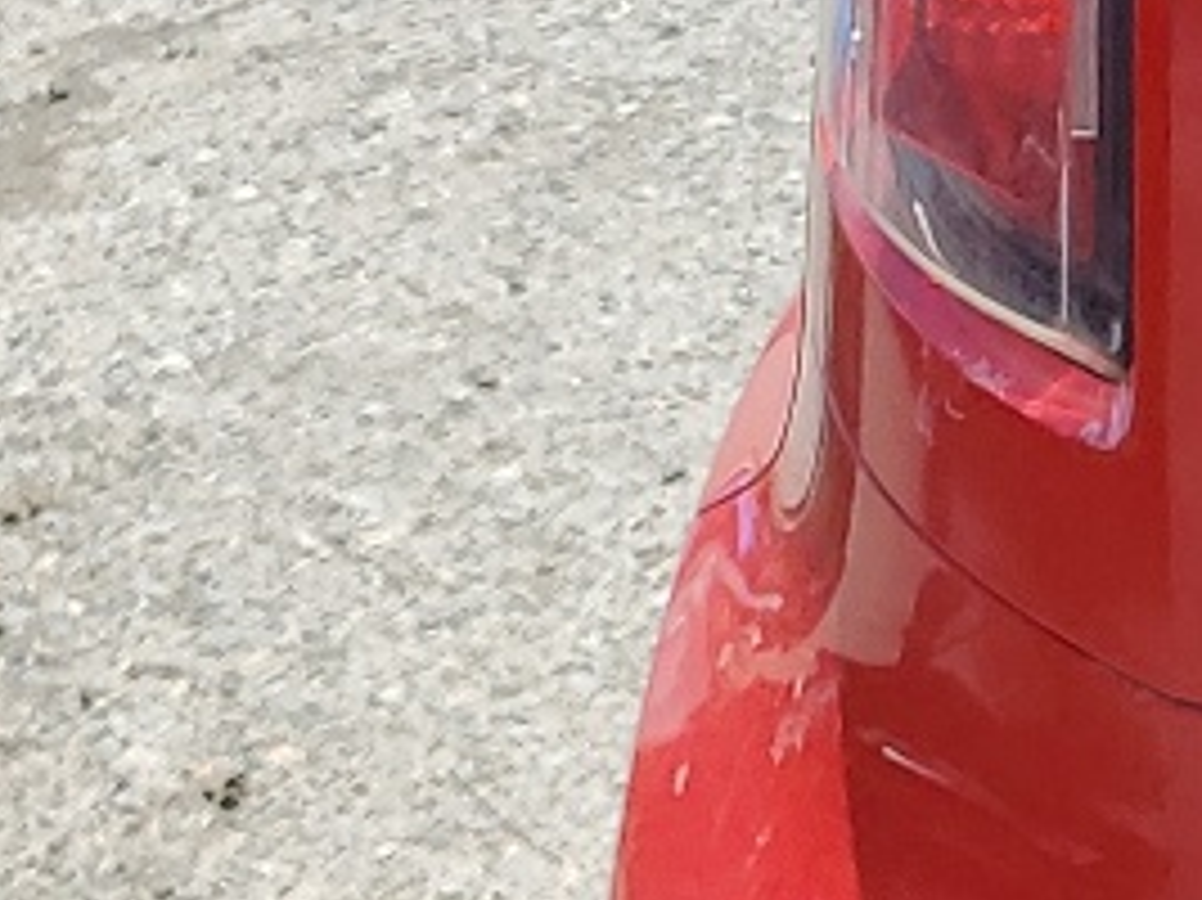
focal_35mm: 156
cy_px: 220
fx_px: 5414
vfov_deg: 9.5
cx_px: 3093
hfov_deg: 10.5
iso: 50
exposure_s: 1/2000
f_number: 1.5
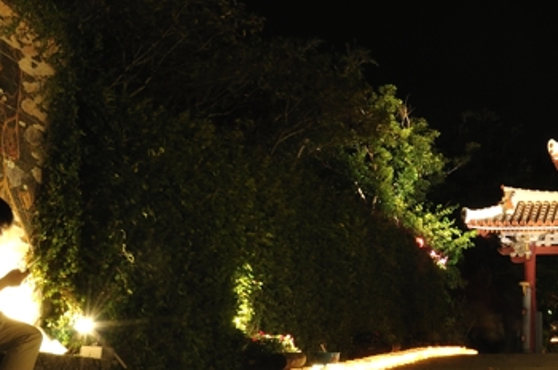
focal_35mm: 79
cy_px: 230
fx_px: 1222
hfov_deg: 22.9
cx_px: 727
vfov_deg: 17.2
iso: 200
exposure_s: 10
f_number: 14
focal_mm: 18
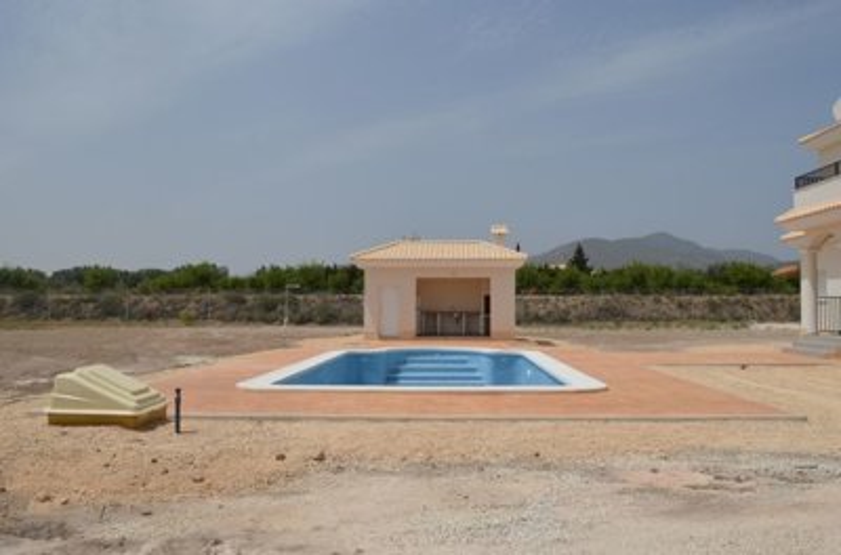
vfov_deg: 39.7
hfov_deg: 57.4
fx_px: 768
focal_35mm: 33
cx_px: 420
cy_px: 278
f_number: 10
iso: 100
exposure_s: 1/400
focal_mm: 22
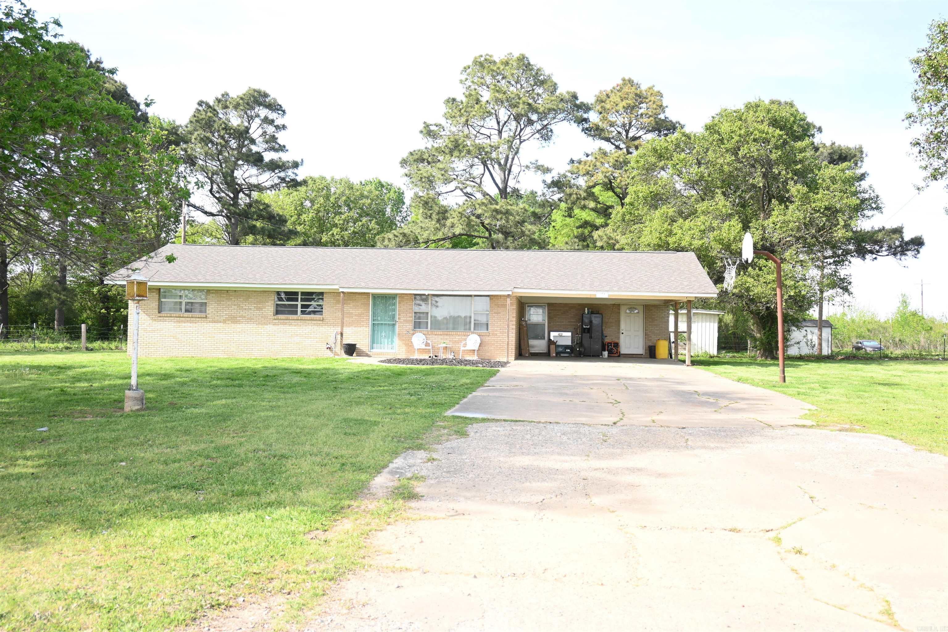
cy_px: 316
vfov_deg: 40.0
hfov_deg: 57.2
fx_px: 869
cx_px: 474
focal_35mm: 33
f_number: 4
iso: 100
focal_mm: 22
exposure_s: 1/200
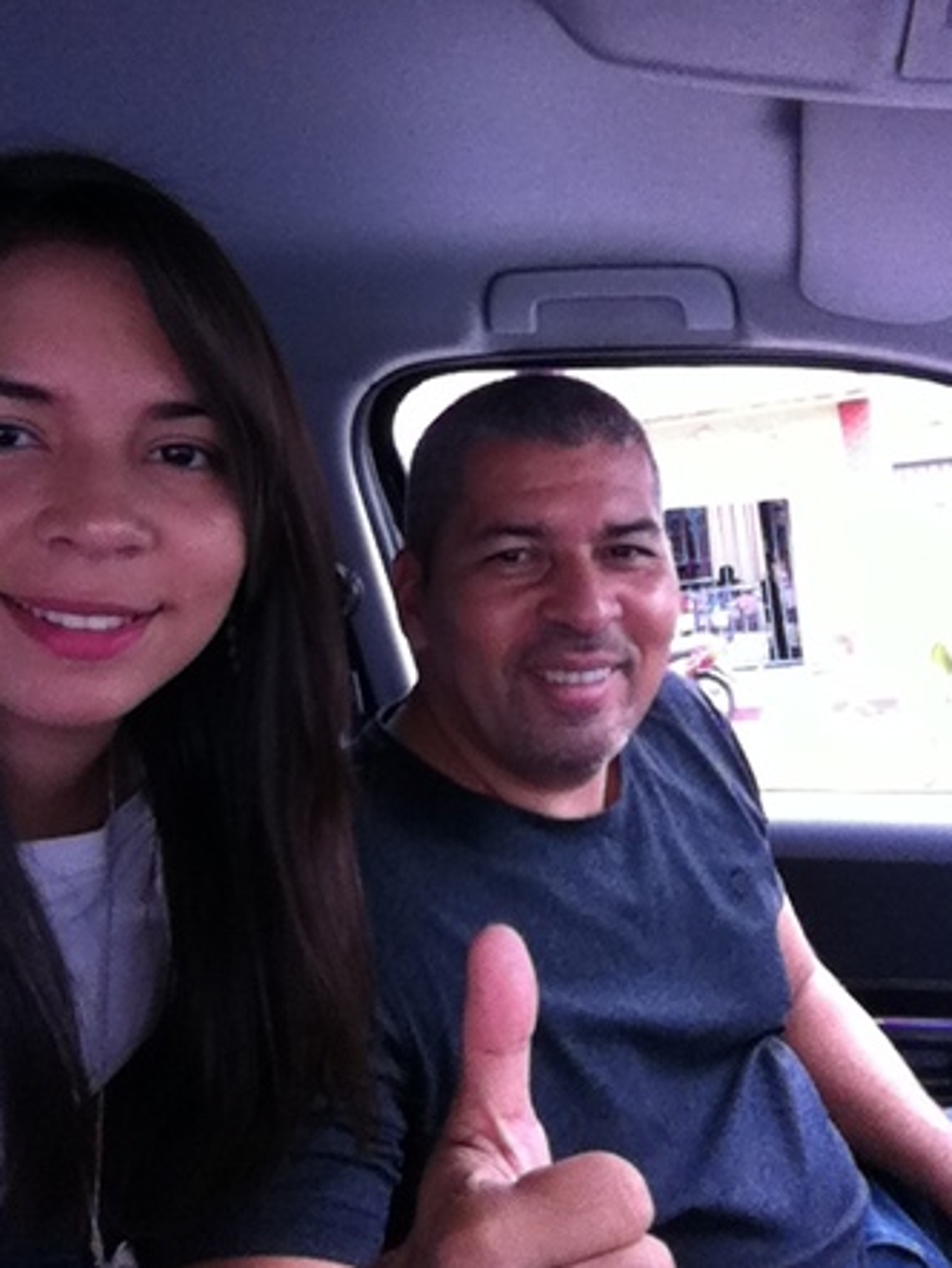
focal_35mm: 38
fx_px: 1392
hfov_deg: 37.7
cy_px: 588
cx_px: 510
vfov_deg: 48.9
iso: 250
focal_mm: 3.85
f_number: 2.4
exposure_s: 1/30
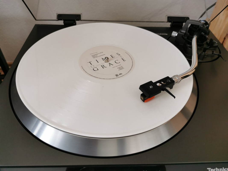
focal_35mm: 27
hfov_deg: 65.3
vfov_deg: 51.3
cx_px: 114
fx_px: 178
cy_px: 86
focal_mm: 5.56
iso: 125
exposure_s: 1/100
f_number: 1.6
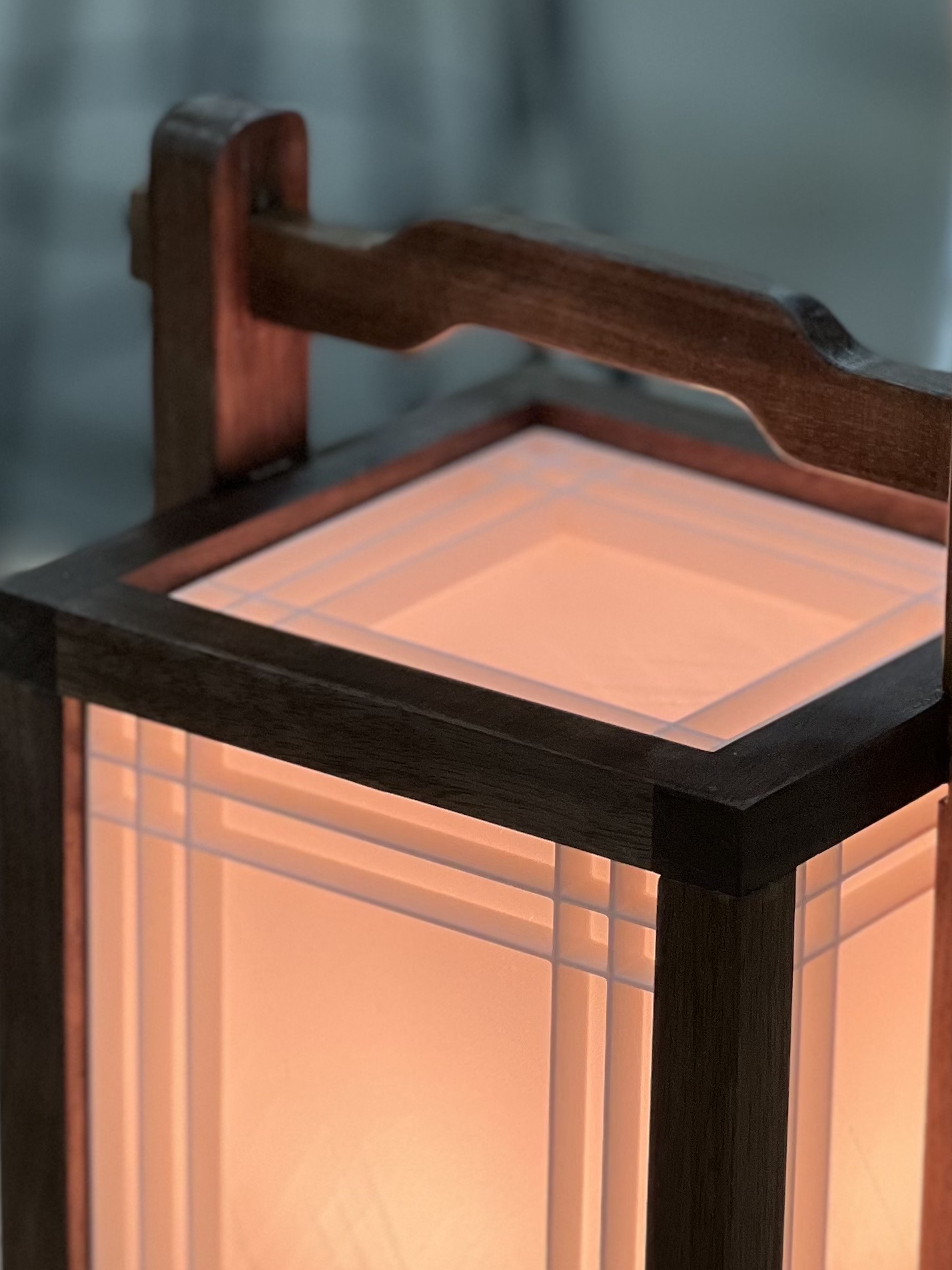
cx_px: 557
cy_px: 1102
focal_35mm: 163
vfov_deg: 12.0
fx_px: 5976
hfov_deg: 9.1
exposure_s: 1/120
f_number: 2.8
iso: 125
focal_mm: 9
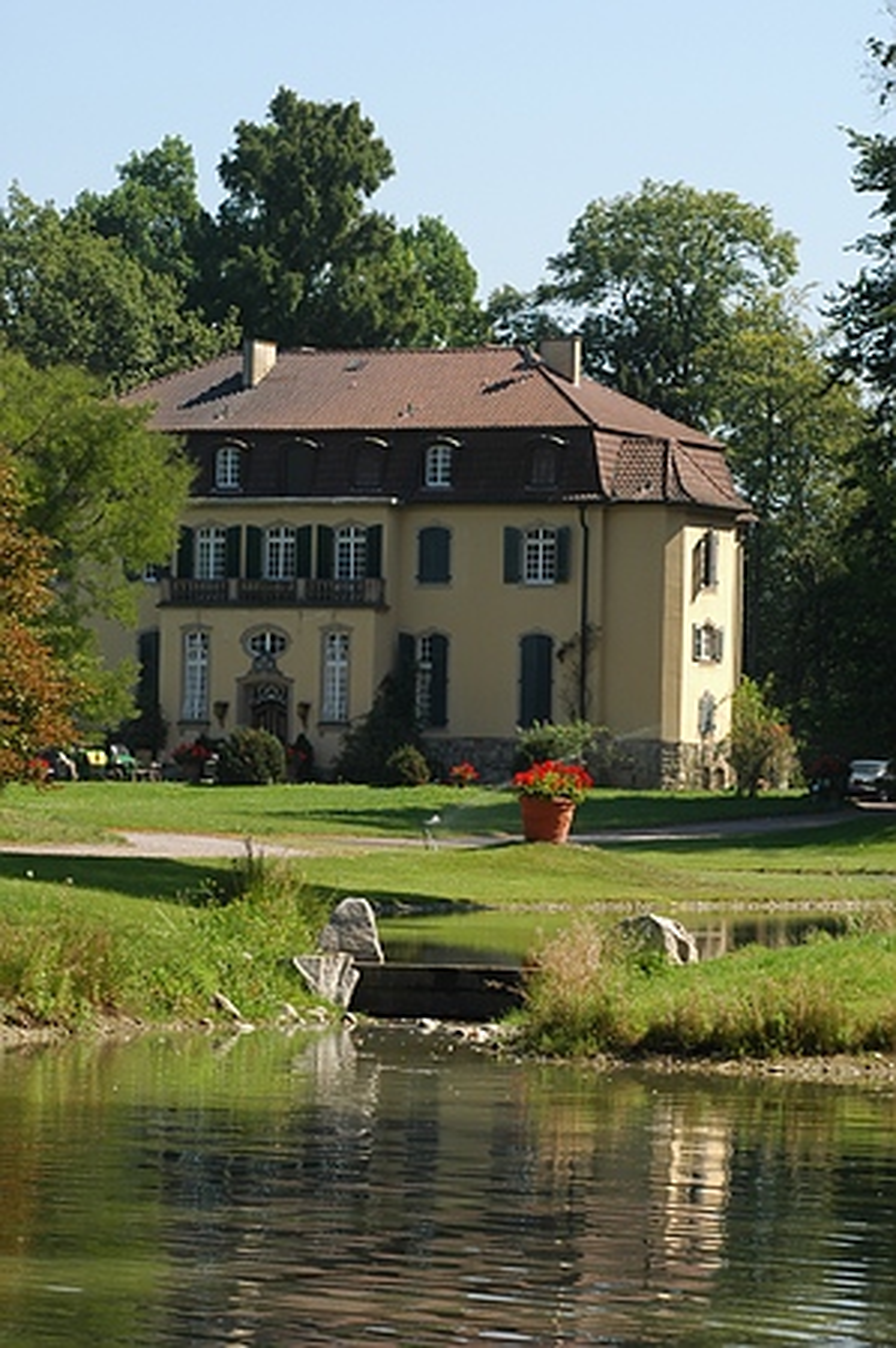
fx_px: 5613
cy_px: 674
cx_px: 448
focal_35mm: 150
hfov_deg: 9.1
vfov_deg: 13.7
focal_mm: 100
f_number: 7.1
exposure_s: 1/320
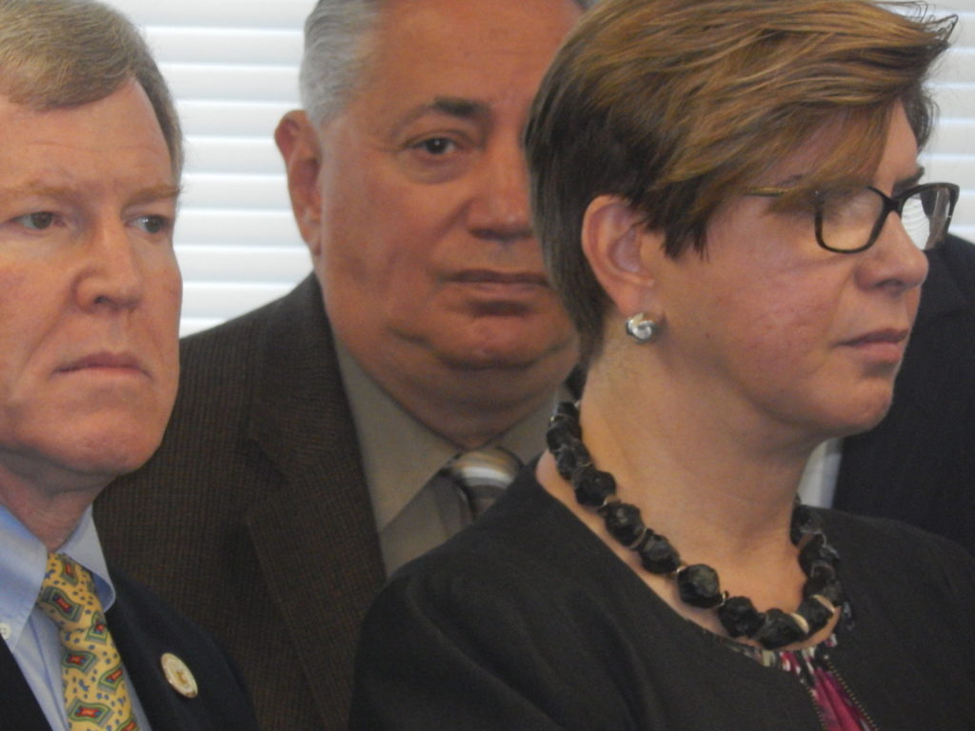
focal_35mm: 550
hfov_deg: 3.6
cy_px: 366
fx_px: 15491
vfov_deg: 2.7
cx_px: 488
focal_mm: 97.9
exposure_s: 1/125
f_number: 5.8
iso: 1000
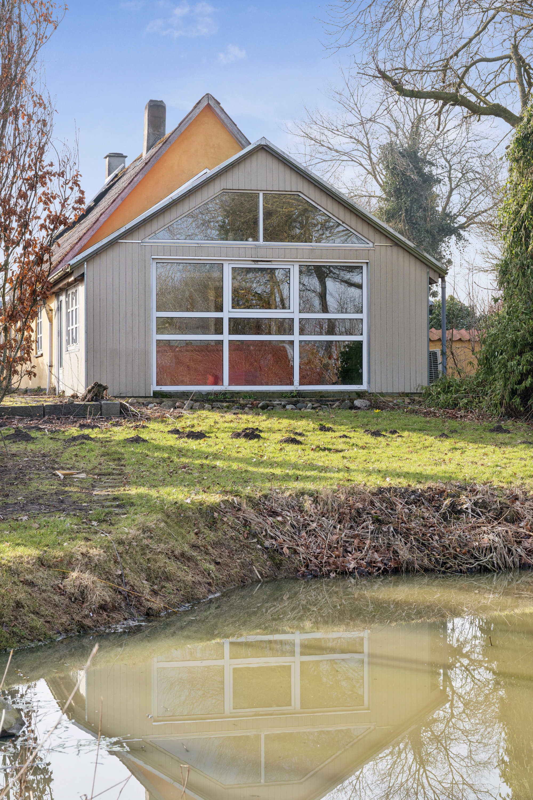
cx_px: 266
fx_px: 1377
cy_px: 400
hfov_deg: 21.9
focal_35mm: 62
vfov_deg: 32.4
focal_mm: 62
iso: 200
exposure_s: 1/160
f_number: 8
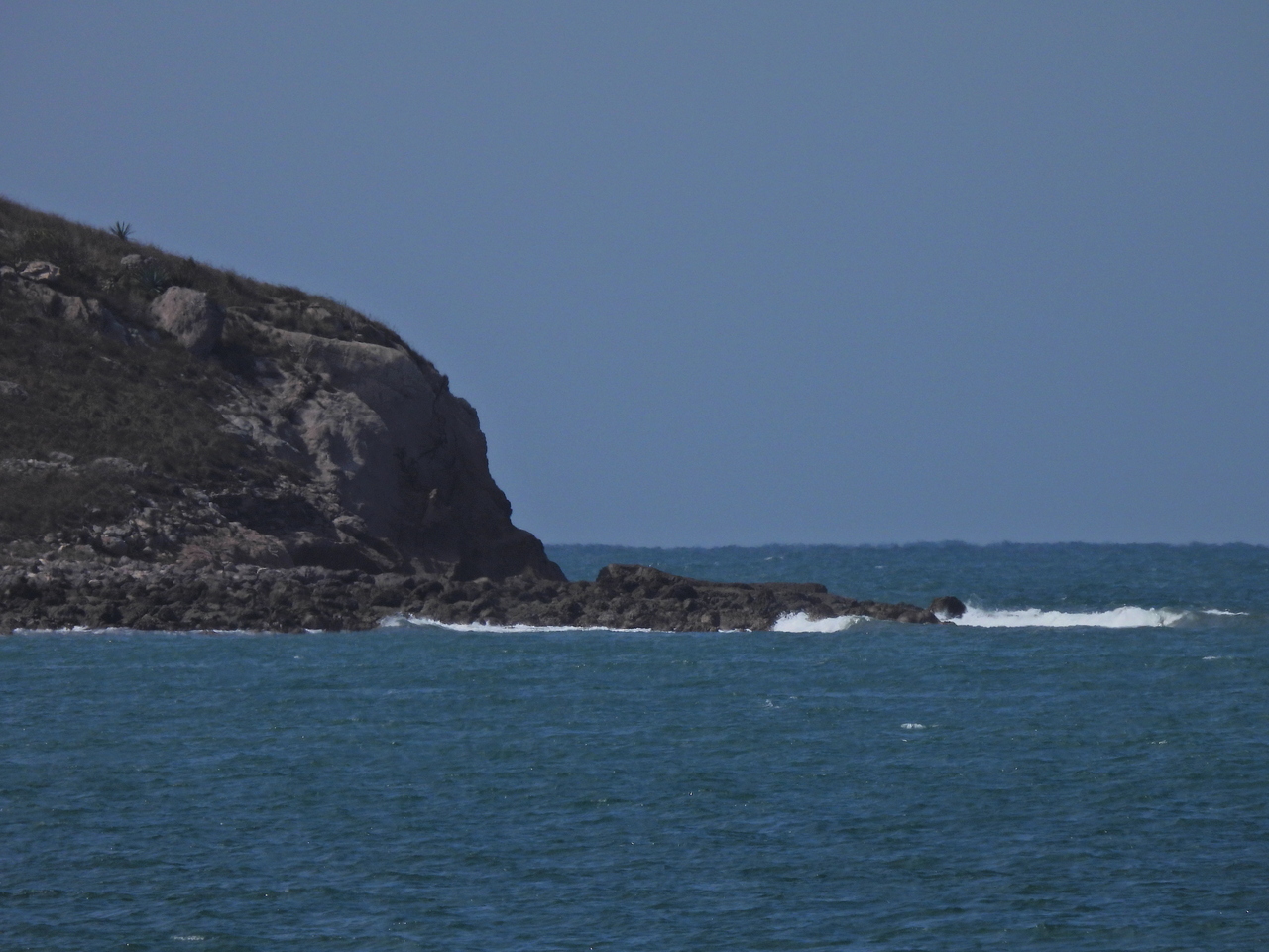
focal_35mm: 1000
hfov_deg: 2.0
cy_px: 476
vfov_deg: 1.5
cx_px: 634
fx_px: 36659
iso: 100
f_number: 6.3
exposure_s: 1/1600
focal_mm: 178
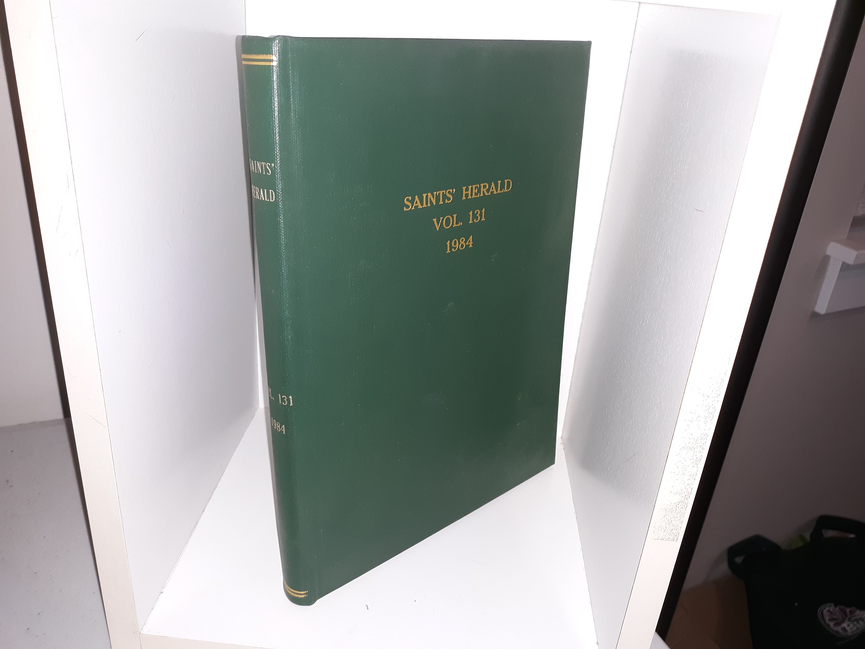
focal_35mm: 28
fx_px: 700
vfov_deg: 49.7
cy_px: 324
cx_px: 432
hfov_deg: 63.4
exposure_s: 1/40
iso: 50
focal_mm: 3.7
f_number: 1.7
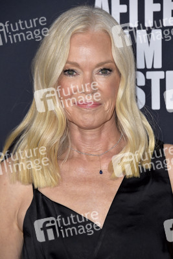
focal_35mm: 210
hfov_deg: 6.5
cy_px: 130
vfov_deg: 9.8
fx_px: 1512
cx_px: 86
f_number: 6.3
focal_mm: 210
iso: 500
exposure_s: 1/200
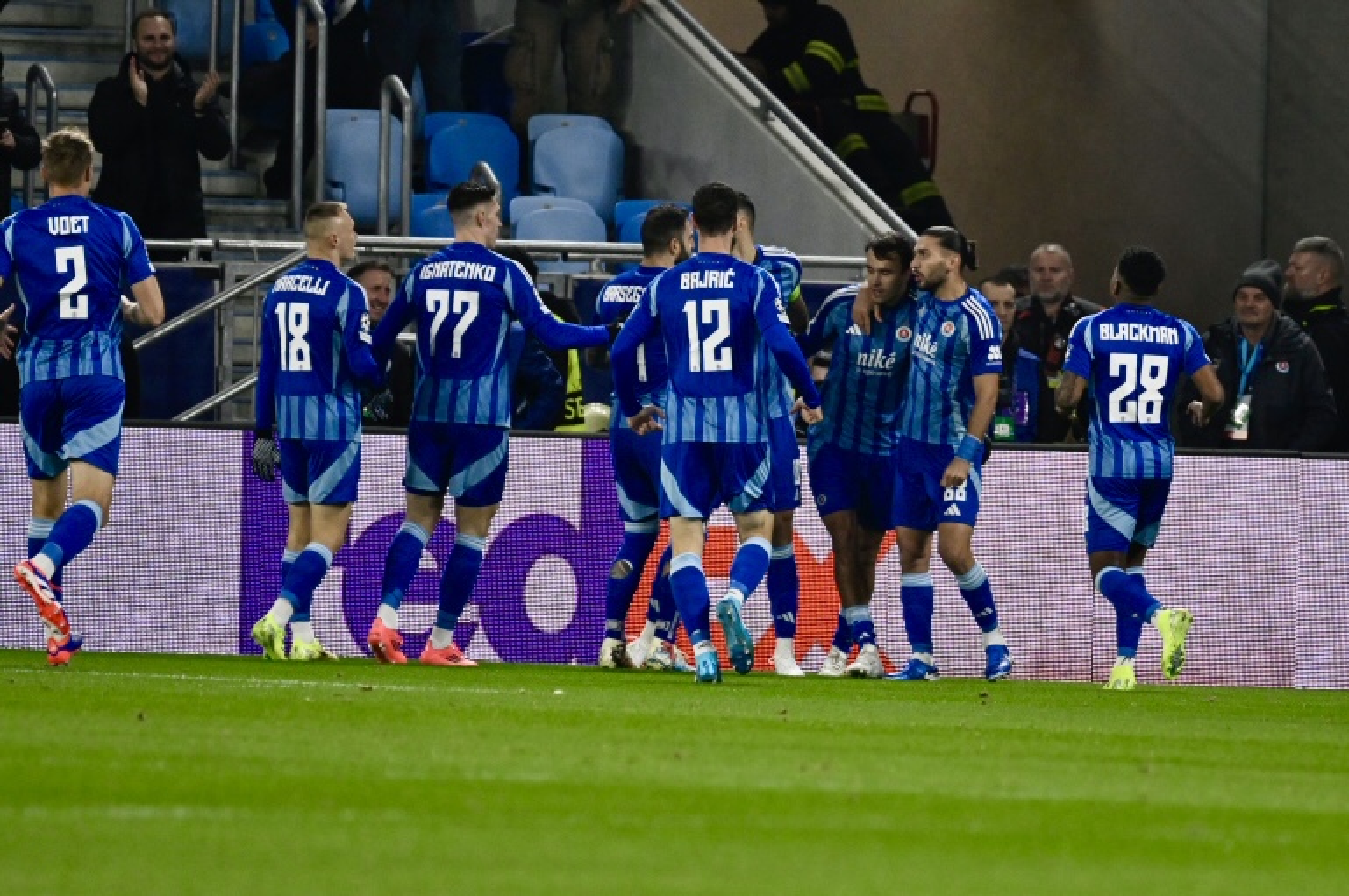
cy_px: 448
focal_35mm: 400
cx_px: 674
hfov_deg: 5.2
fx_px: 14973
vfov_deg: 3.4
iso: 2000
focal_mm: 400
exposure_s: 1/800
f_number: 5.6
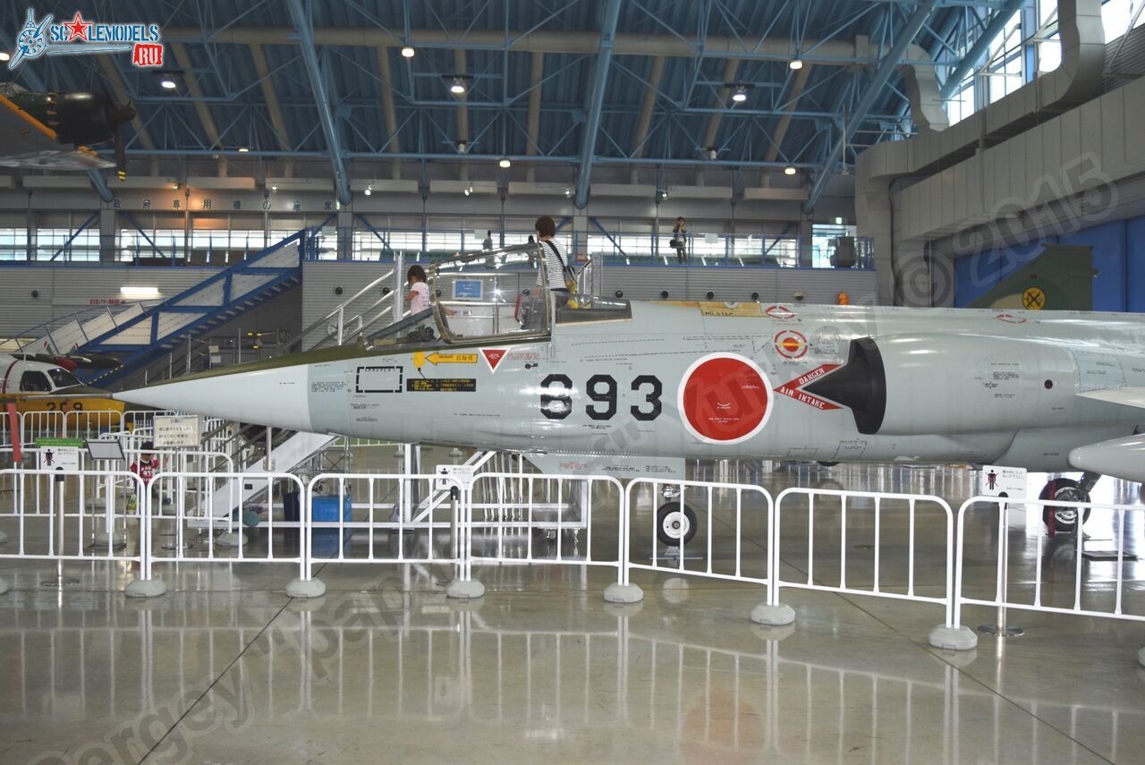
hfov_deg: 57.2
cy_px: 382
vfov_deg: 40.0
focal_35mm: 33
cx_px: 572
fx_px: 1050
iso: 800
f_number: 5
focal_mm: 22
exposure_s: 1/100
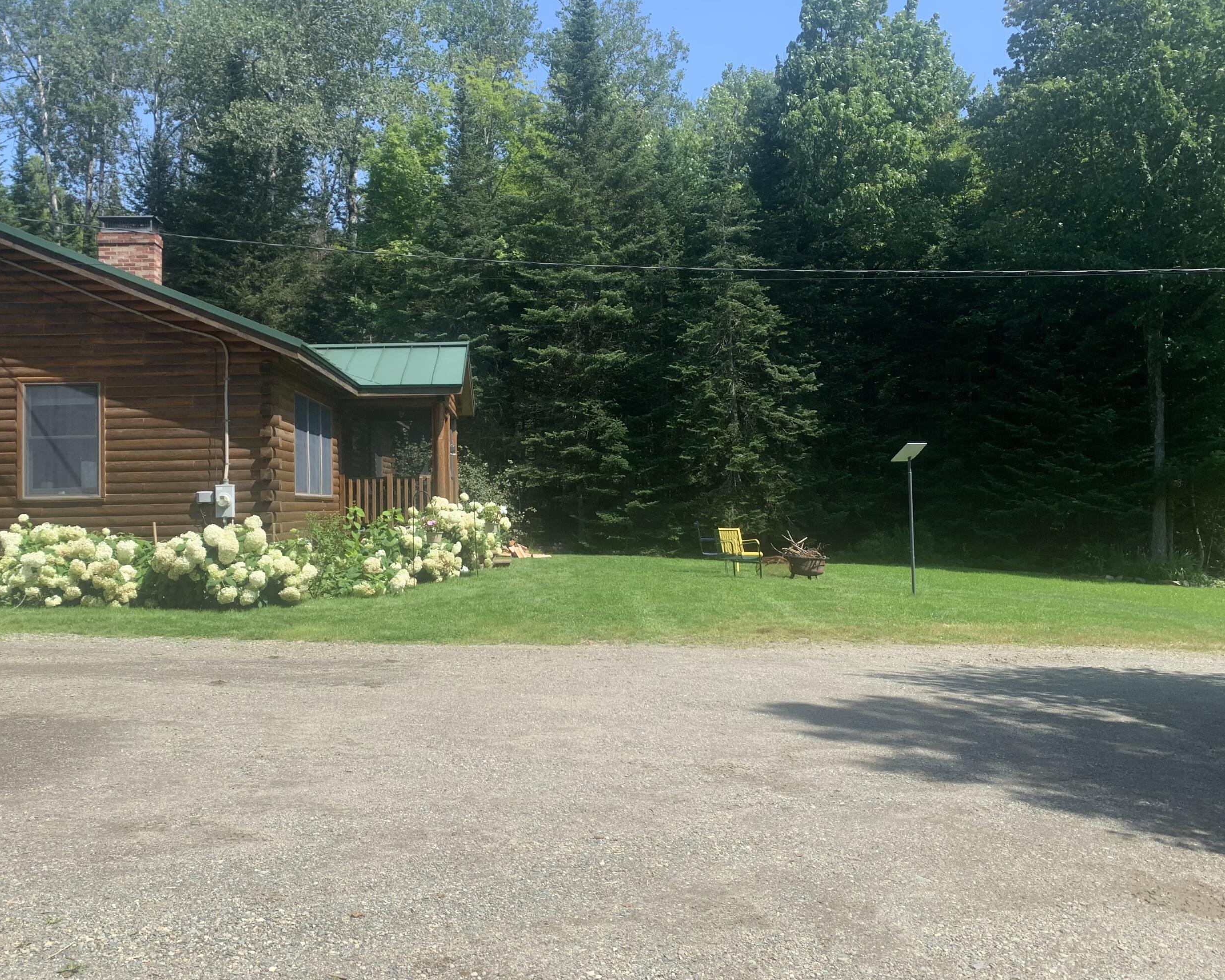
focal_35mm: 31
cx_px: 547
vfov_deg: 47.1
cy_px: 450
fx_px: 1124
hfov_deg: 57.1
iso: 25
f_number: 1.8
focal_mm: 4.25
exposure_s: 1/1111
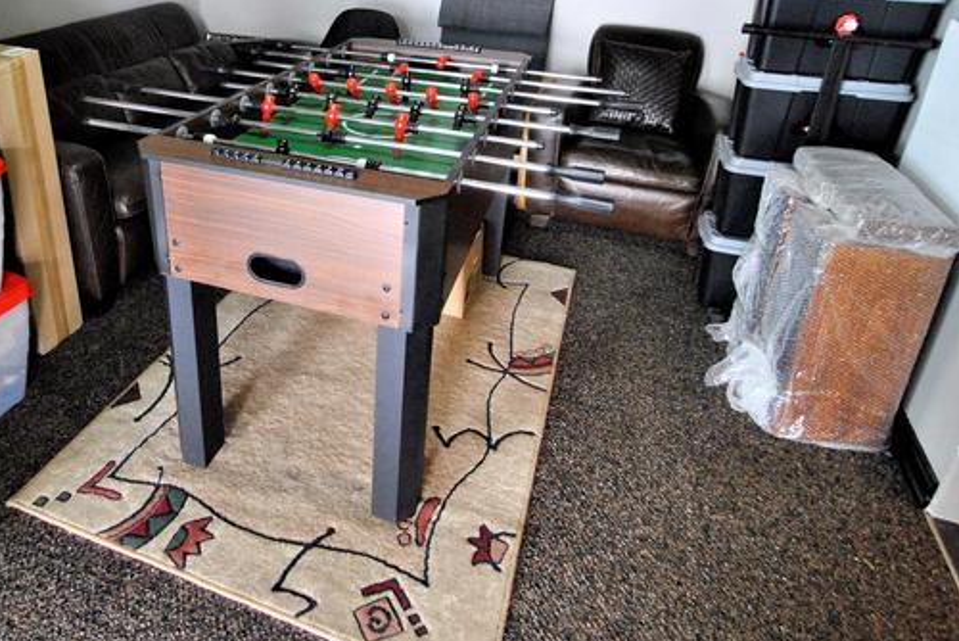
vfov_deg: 50.4
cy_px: 141
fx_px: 640
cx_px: 378
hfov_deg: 72.8
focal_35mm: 24
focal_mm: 10
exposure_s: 1/30
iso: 1000
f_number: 3.5
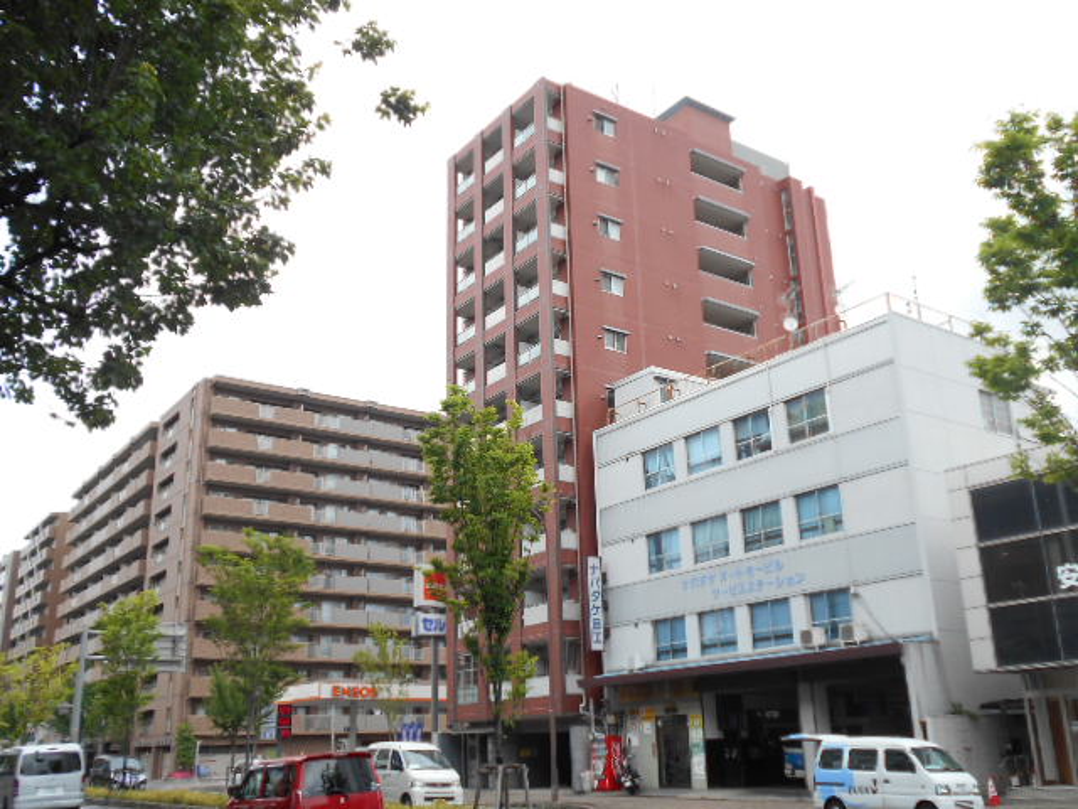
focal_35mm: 34
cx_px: 539
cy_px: 404
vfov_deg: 41.8
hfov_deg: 54.0
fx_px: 1059
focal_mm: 5.8
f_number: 3.6
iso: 80
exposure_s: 1/320
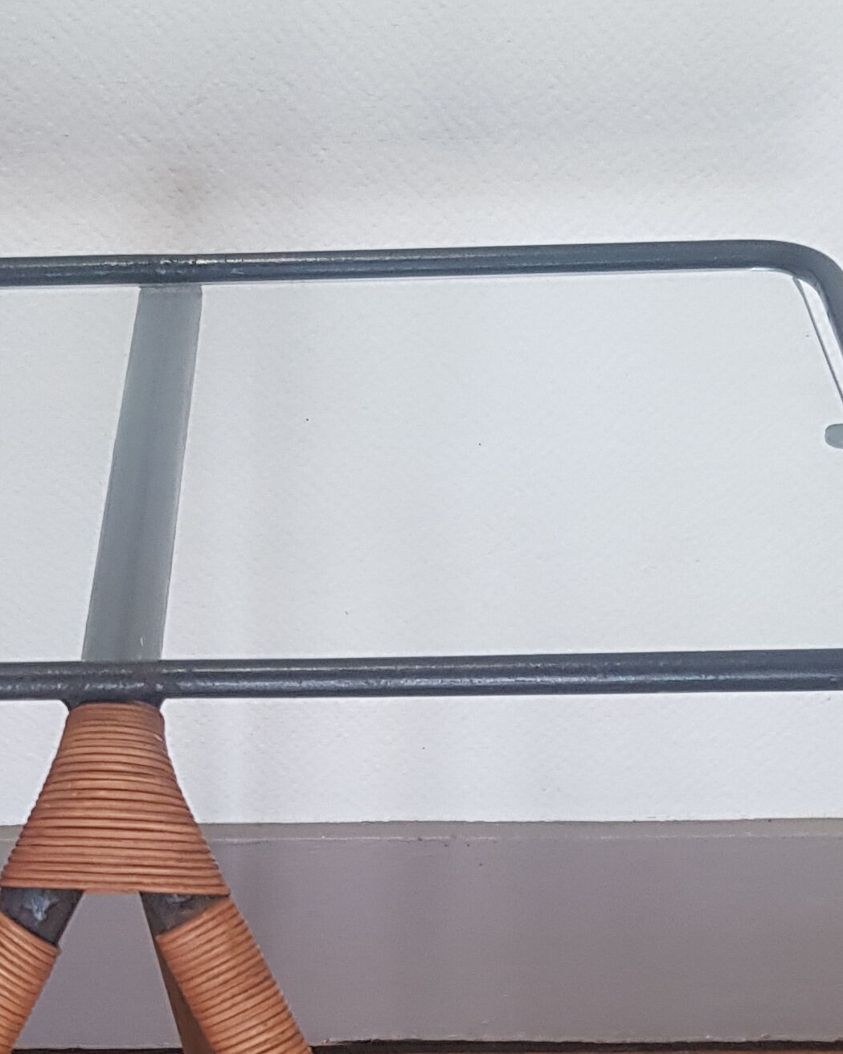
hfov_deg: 19.5
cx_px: 173
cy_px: 1072
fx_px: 2433
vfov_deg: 23.4
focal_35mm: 78
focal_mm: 4.2
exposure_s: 1/50
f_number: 1.7
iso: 160
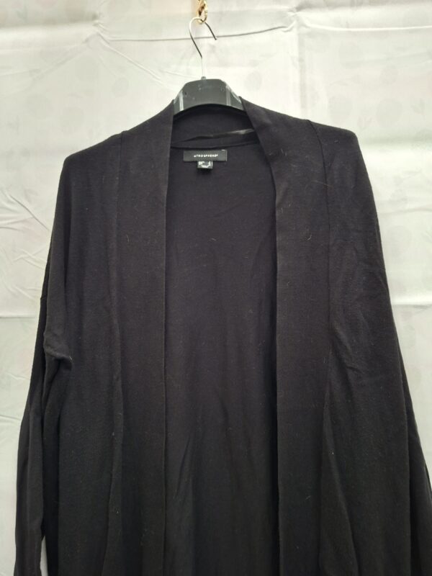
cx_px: 216
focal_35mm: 23
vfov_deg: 73.9
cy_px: 288
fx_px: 383
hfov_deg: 58.9
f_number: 1.8
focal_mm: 5.54
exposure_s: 1/24
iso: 400
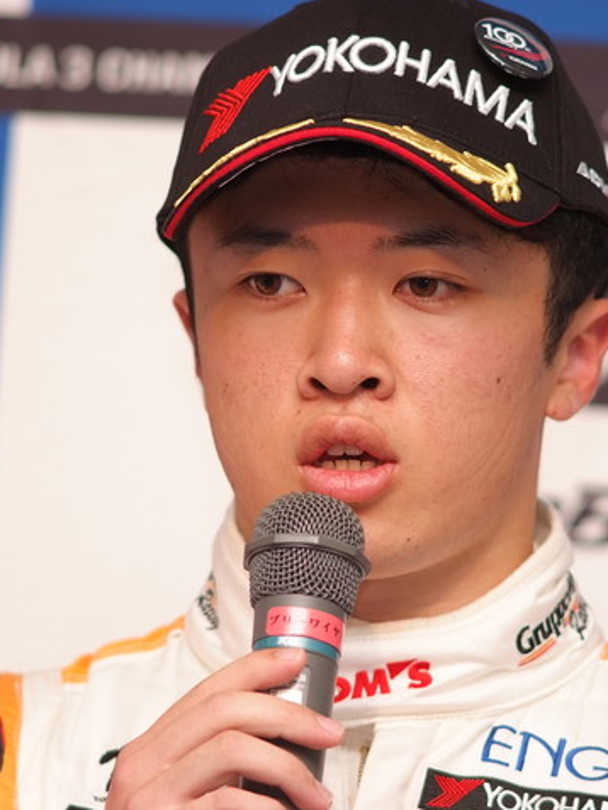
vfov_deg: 5.1
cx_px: 350
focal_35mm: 392
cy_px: 404
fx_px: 9176
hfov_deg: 3.8
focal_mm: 180
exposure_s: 1/250
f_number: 2.8
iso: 400
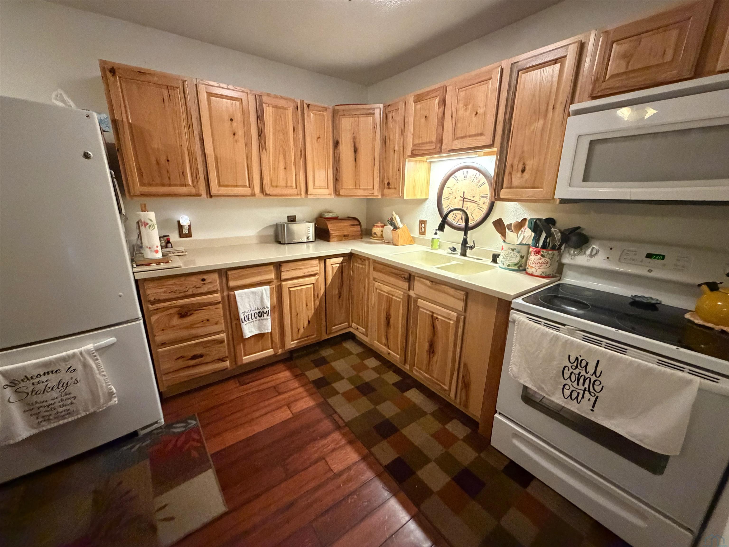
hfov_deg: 102.1
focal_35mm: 14
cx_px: 364
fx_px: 295
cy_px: 274
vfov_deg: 85.7
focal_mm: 2.22
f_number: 2.2
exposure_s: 1/60
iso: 1000
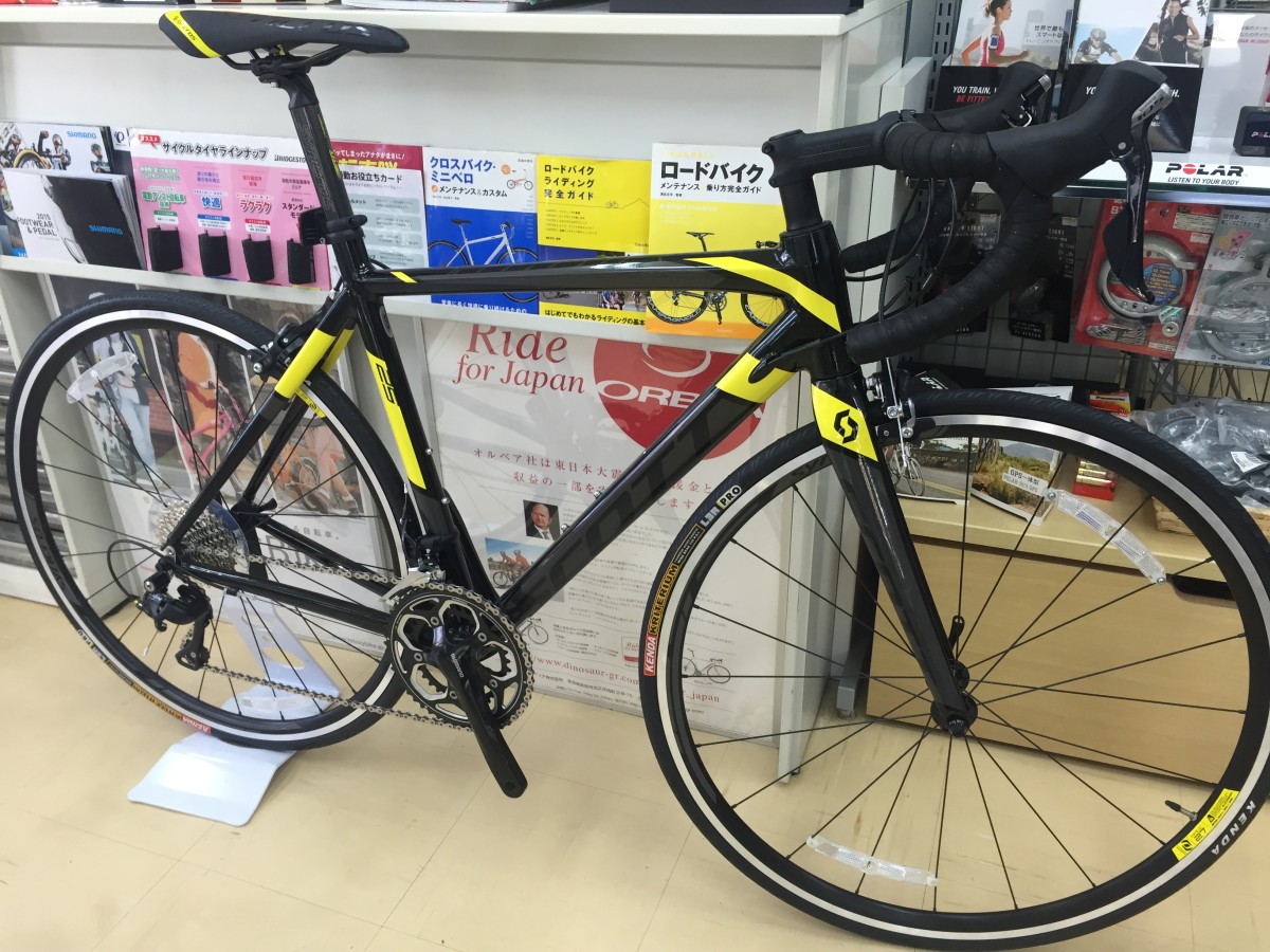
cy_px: 476
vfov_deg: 48.2
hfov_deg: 61.7
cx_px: 635
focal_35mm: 29
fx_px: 1064
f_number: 2.2
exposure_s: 1/40
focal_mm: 4.15
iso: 32
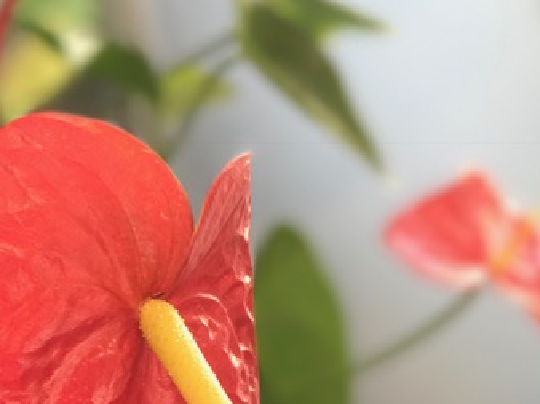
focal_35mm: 108
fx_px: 1684
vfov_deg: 13.7
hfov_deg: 18.2
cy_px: 270
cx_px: 347
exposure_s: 1/60
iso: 64
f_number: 2.8
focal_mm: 6.6
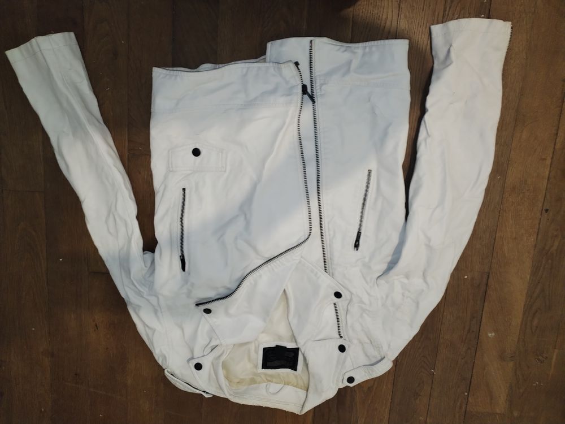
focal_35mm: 26
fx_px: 424
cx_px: 282
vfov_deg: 53.1
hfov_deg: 67.3
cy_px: 212
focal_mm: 4.75
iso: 1381
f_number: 1.8
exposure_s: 1/25
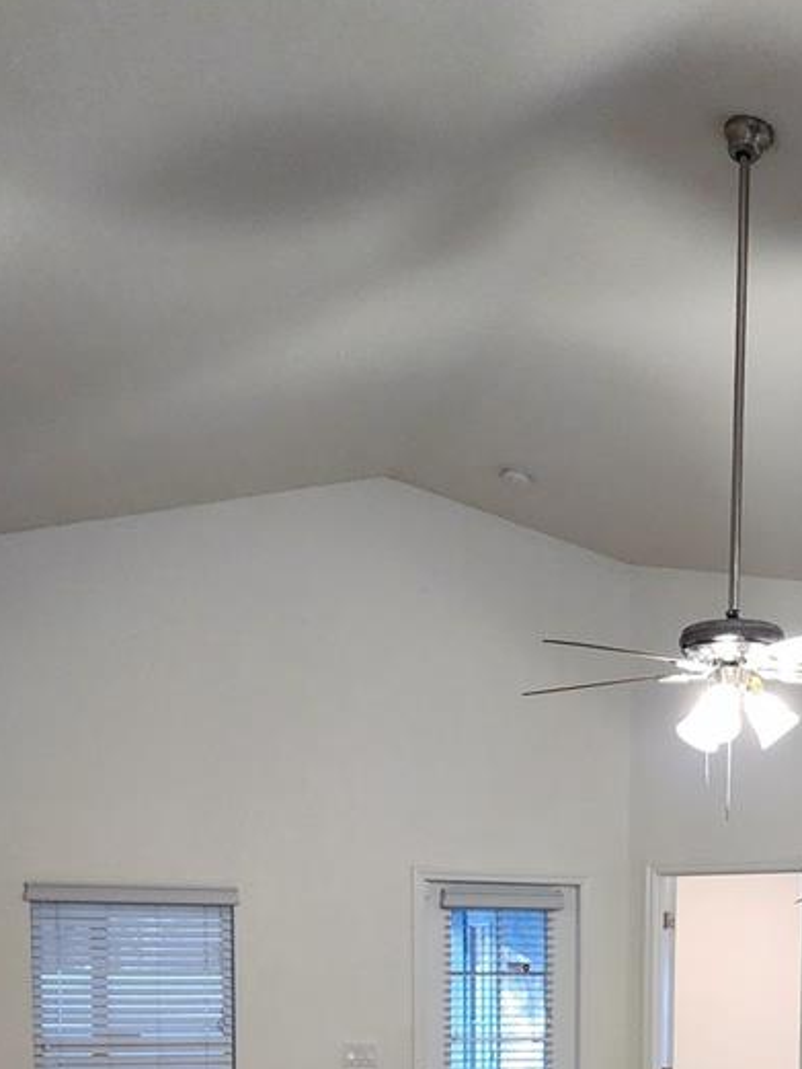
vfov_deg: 32.7
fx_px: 1637
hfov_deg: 27.2
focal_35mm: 53
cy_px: 1106
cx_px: 585
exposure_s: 1/120
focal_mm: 6.4
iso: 1000
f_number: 1.8
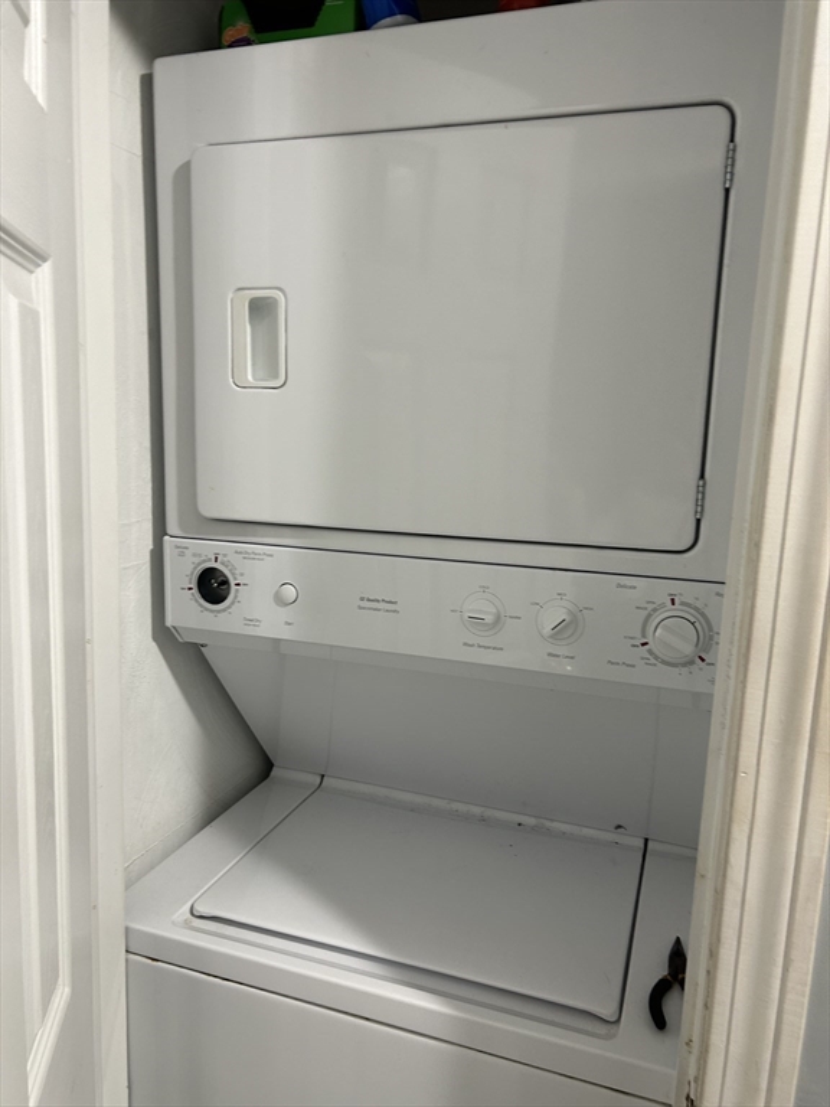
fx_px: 831
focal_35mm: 26
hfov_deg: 53.1
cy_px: 554
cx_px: 415
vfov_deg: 67.3
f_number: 1.5
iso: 100
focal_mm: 5.7
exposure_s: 1/60
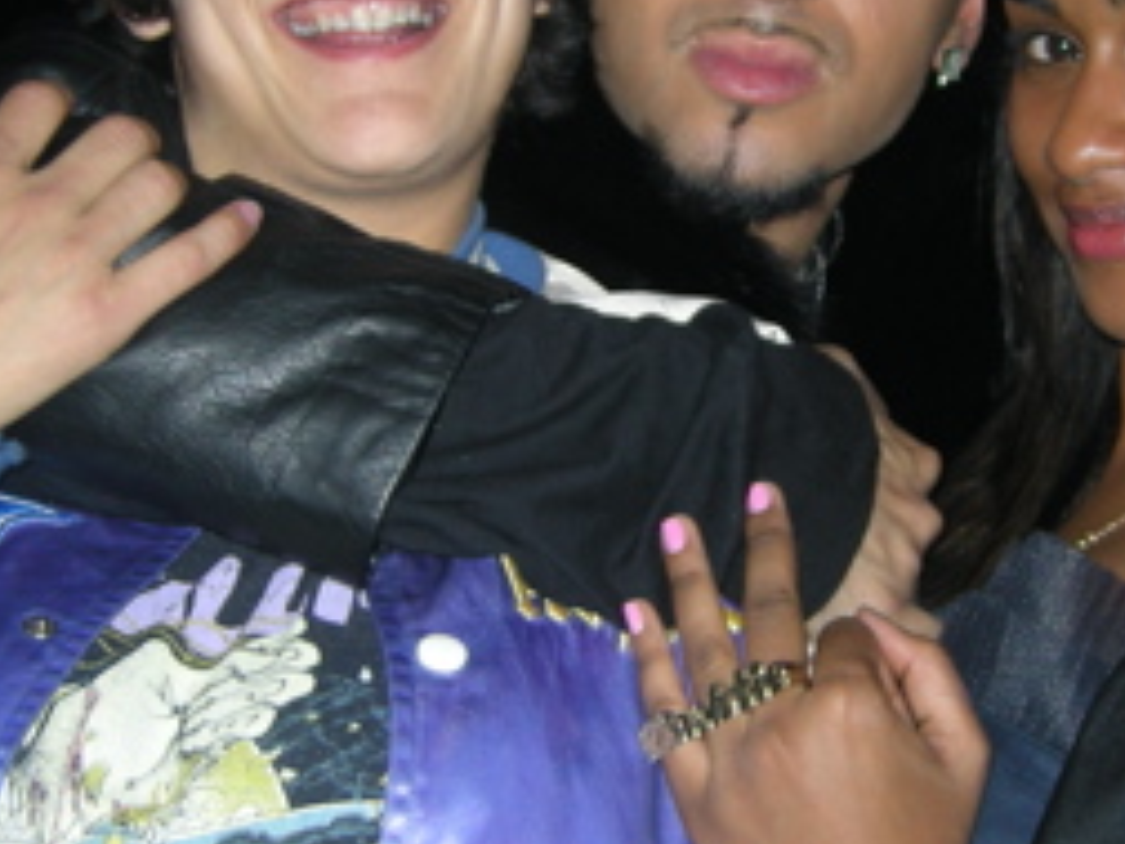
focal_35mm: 95
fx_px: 3087
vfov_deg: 15.6
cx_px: 830
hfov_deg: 20.5
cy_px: 384
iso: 64
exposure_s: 1/60
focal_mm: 7.5
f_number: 2.7
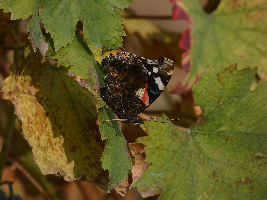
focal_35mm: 800
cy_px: 100
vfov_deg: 1.9
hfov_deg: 2.5
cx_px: 134
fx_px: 6171
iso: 80
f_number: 8
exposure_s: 1/250
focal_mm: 143.4
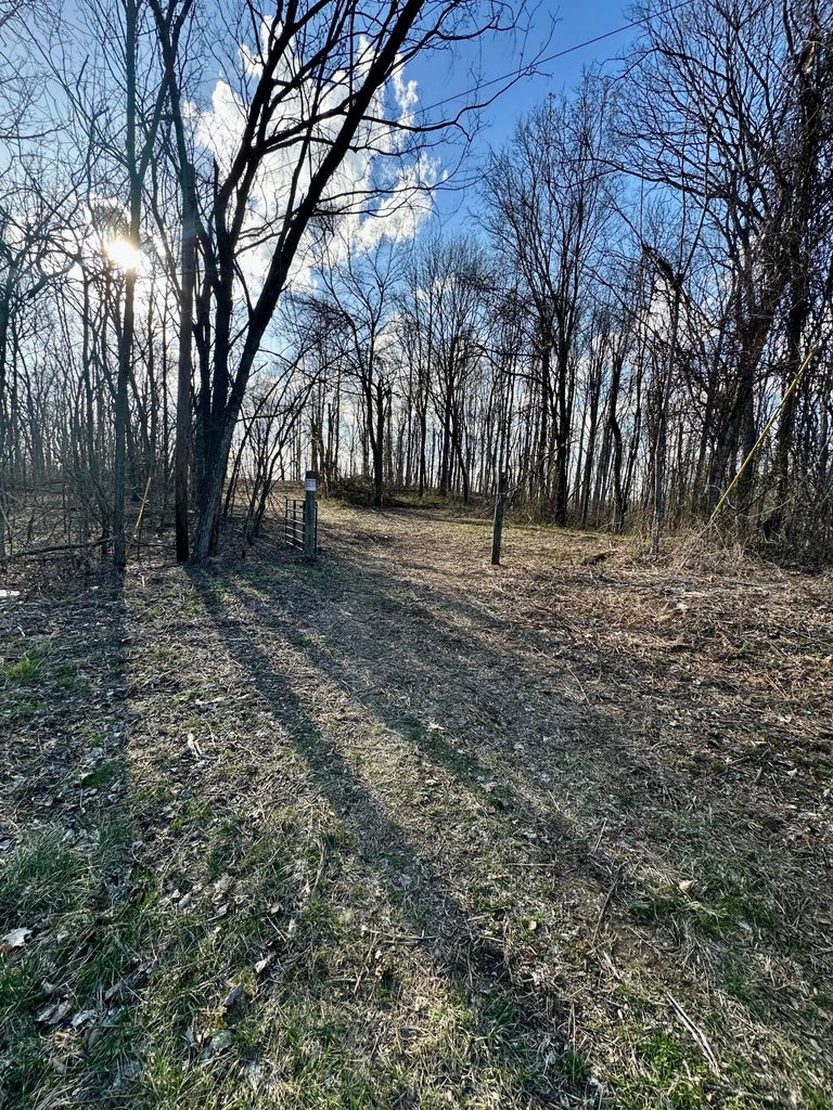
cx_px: 416
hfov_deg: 85.7
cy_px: 555
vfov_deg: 102.1
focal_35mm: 14
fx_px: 449
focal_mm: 2.22
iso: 40
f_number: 2.2
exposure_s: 1/584
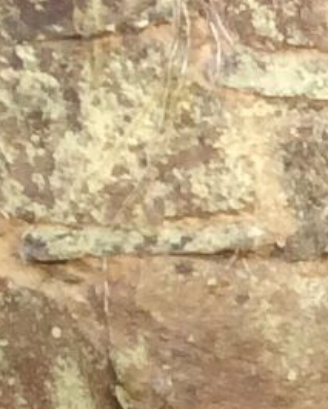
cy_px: 1465
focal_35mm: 304
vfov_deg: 5.7
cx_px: 1765
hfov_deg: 4.3
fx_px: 3687
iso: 32
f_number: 2.4
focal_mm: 3.3
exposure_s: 1/100
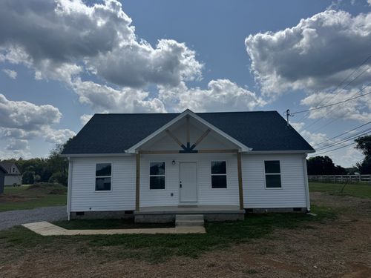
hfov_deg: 71.6
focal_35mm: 24
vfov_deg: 56.8
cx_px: 186
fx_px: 257
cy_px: 139
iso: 80
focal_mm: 6.76
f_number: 1.78
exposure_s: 1/10417
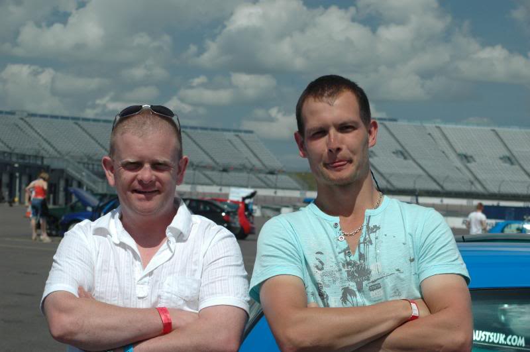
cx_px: 265
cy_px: 176
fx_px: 1544
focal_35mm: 105
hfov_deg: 19.5
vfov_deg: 13.0
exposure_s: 1/400
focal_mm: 70
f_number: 10
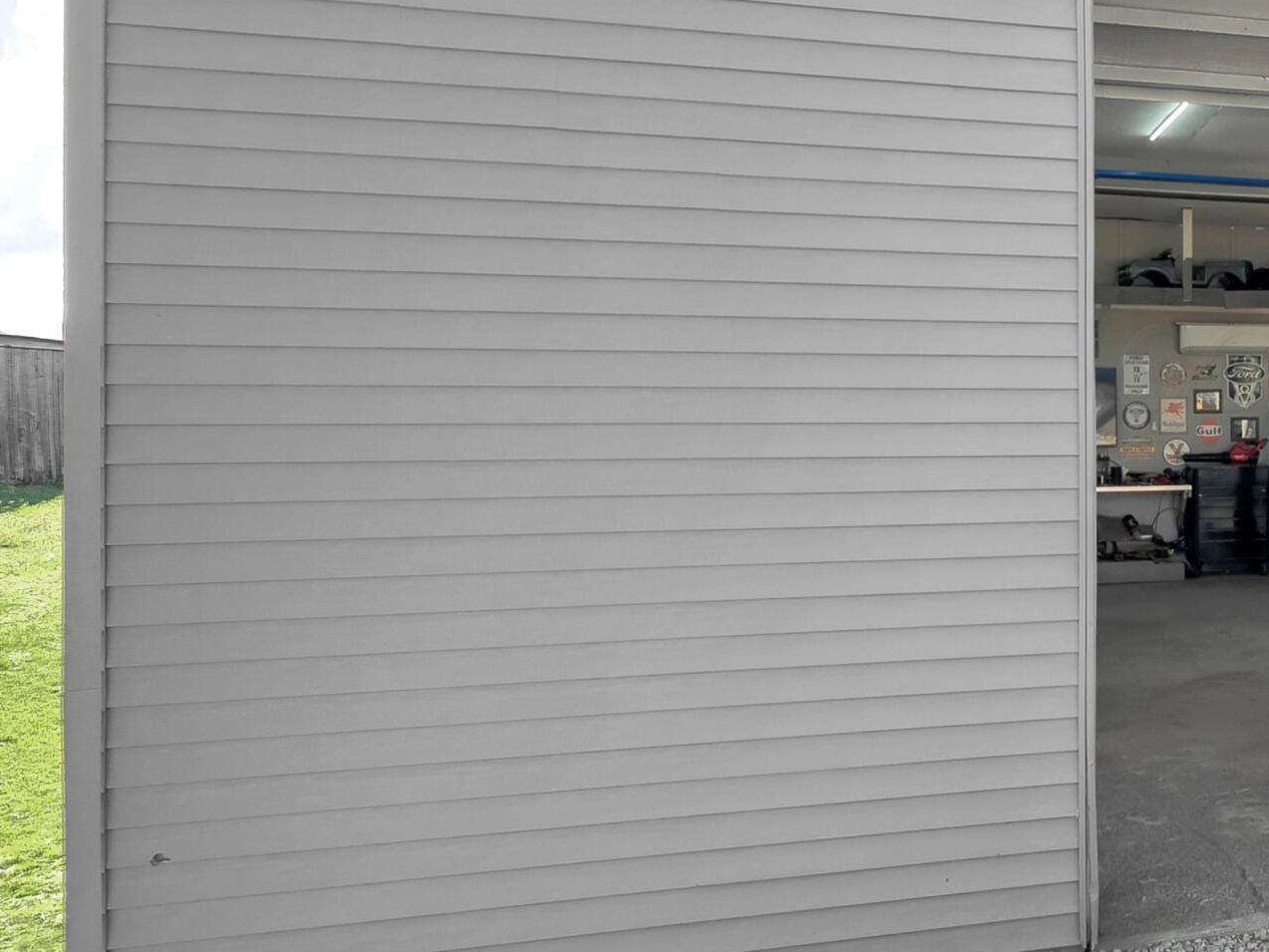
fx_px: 1210
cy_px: 367
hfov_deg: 42.6
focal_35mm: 33
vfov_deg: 42.7
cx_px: 1415
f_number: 7.1
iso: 400
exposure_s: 1/50
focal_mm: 7
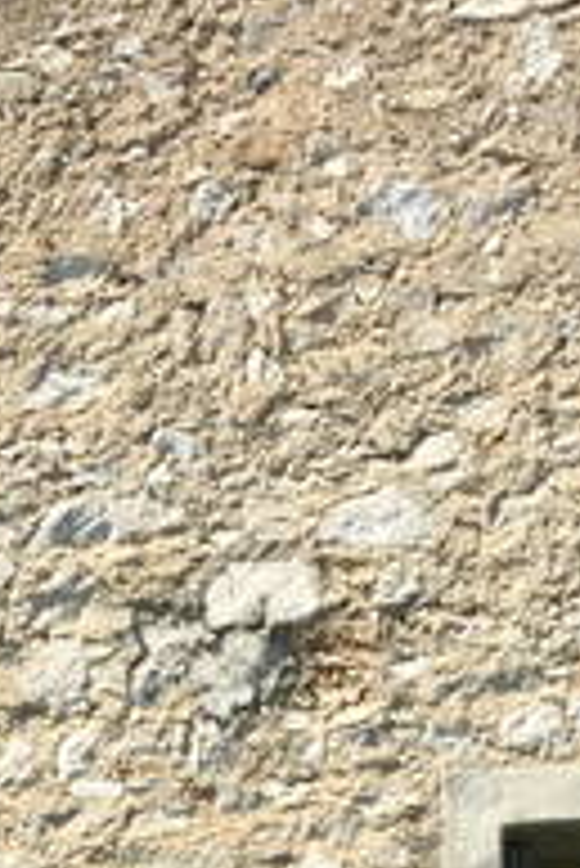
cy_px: 1210
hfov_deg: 10.3
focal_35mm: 132
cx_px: -94
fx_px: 3184
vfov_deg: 14.7
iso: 25
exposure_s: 1/895
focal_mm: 3.3
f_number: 2.4
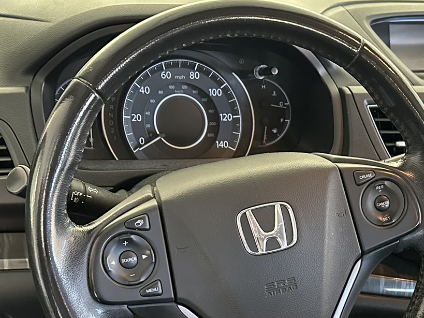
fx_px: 735
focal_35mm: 60
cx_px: 330
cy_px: 323
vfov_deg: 23.3
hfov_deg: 31.5
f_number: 1.78
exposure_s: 1/60
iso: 800
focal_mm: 6.86
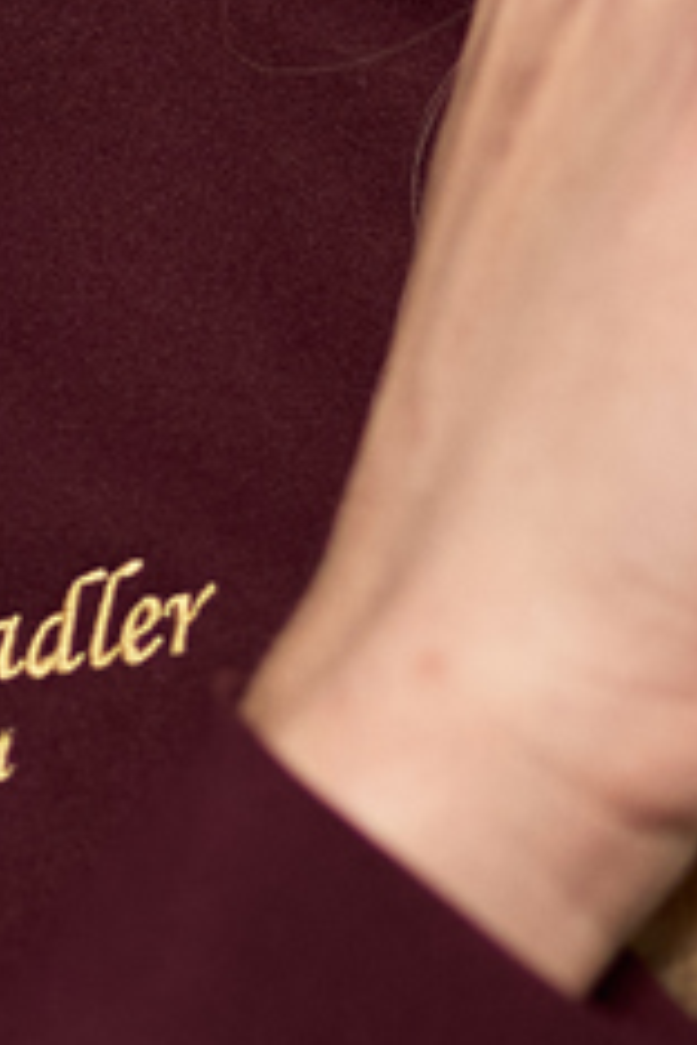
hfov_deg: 2.1
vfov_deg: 3.2
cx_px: 416
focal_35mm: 654
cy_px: 603
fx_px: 18992
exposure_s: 1/200
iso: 800
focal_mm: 85
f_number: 2
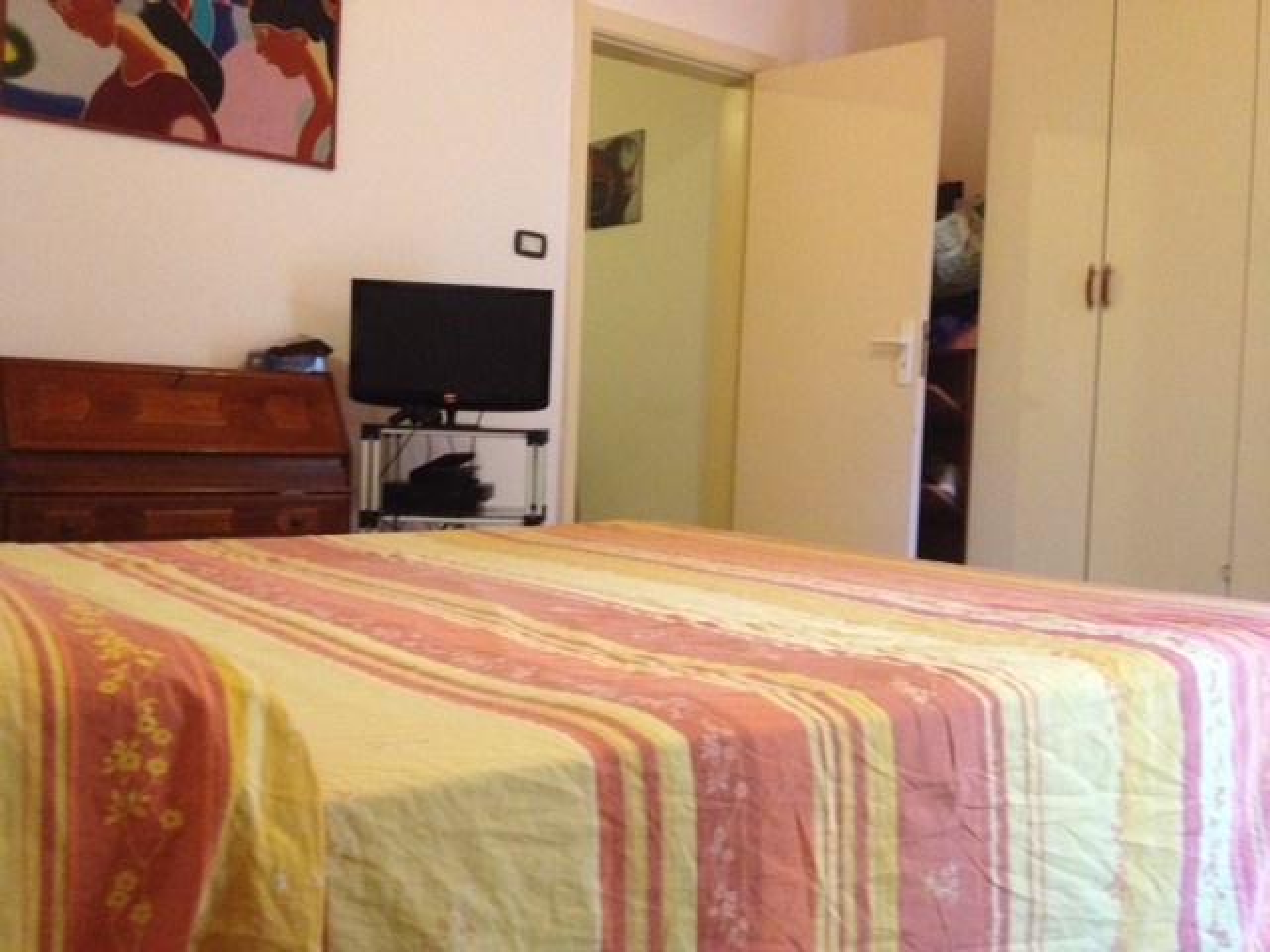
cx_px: 635
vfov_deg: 40.7
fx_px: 1284
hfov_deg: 52.6
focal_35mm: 35
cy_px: 476
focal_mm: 4.28
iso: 400
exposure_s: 1/17
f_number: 2.4
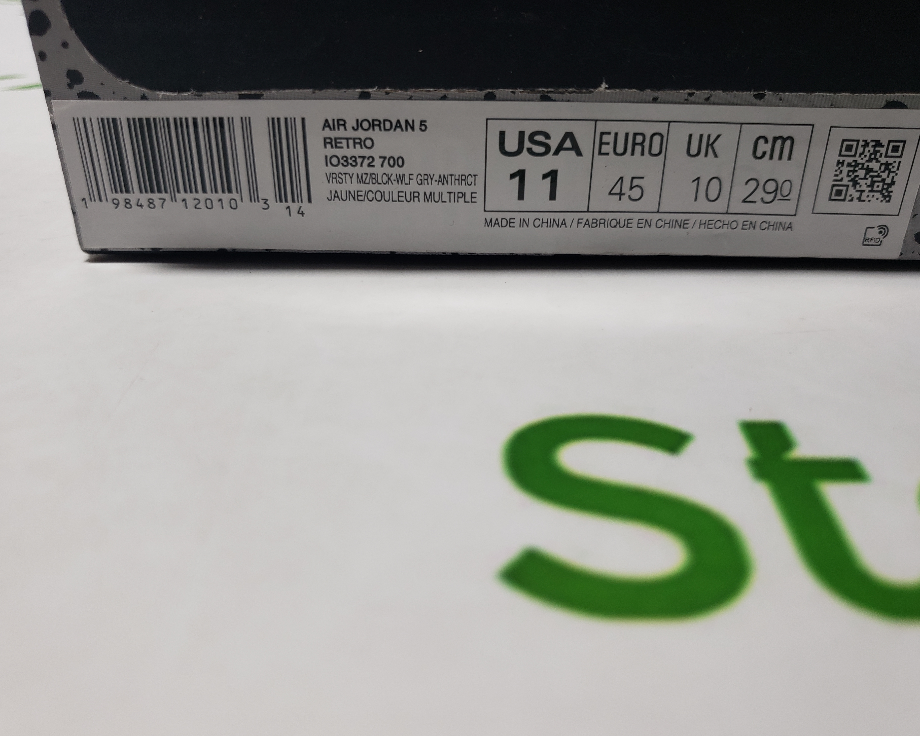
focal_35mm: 28
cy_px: 376
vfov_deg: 51.5
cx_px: 452
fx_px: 762
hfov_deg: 62.2
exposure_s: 1/456
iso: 50
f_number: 1.5
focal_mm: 4.3
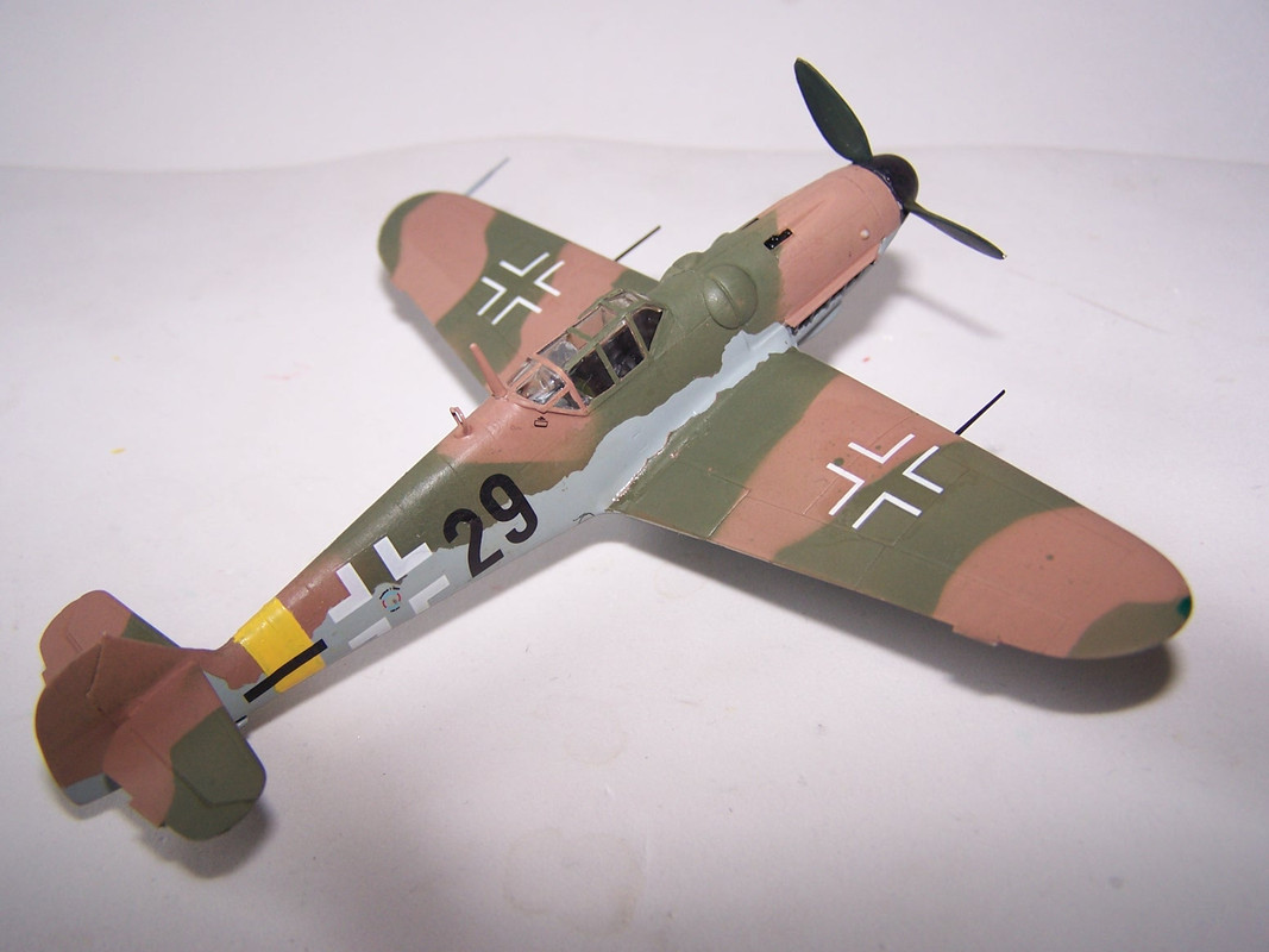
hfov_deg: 49.0
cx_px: 634
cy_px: 476
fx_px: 1393
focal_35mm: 38
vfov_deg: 37.7
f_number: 2.8
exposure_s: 1/60
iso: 80
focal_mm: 6.3
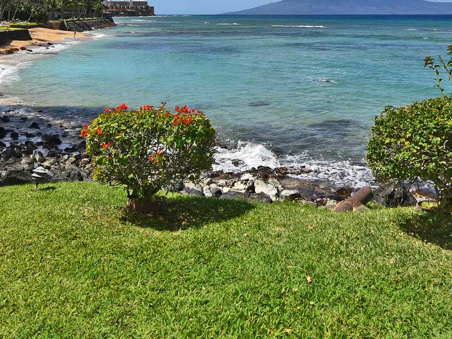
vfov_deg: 36.6
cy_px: 43
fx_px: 483
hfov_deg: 50.0
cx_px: 254
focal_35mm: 37
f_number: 14
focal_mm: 15
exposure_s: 1/200
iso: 100
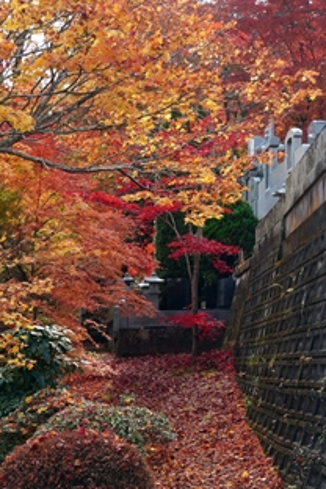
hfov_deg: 15.8
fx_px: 1172
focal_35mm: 86
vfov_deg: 23.6
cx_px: 153
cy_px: 282
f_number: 5.6
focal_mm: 44.8
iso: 100
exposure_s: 1/100
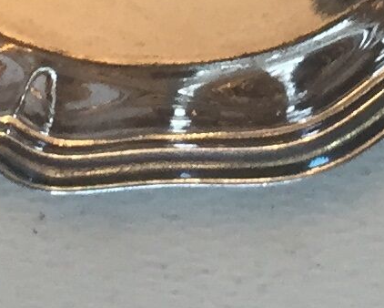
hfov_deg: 8.7
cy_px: -384
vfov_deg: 6.8
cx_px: 452
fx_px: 2490
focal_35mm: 219
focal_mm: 4.15
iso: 100
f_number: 2.2
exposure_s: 1/33
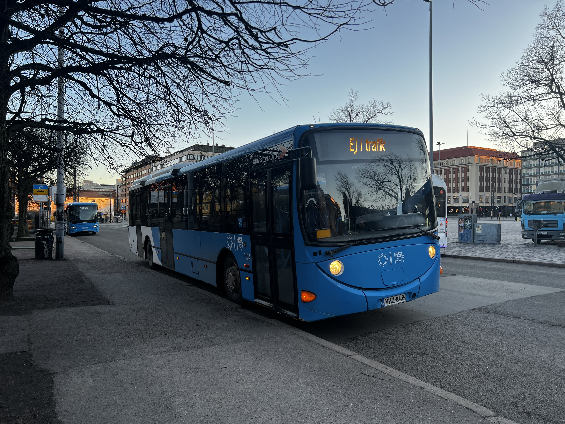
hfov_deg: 67.3
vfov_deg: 53.1
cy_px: 212
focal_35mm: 26
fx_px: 424
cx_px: 282
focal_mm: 5.7
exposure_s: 1/179
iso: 40
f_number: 1.5
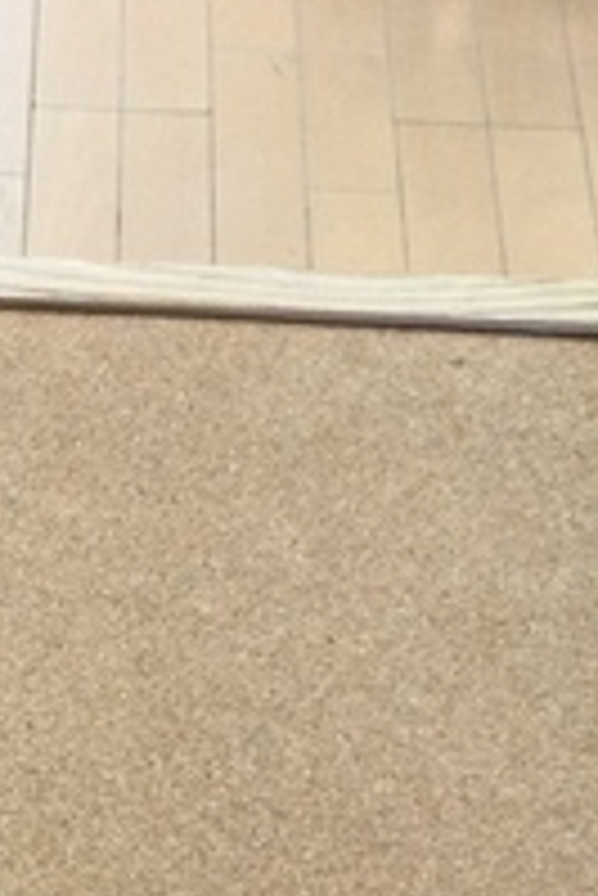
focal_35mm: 97
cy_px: 946
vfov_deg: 20.2
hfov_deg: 12.3
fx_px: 2413
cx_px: -656
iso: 64
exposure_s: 1/30
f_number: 2.4
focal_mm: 3.3
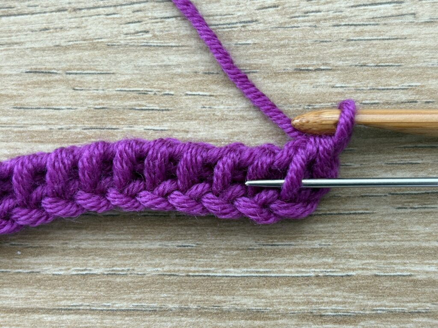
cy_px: 164
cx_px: 219
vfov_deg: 28.0
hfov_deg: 36.8
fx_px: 658
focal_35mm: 52
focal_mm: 5.96
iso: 160
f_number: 1.6
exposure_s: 1/42
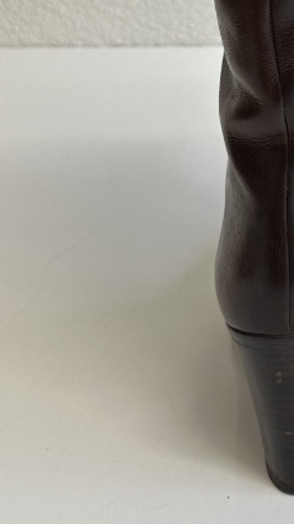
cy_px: -83
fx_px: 1040
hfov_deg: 15.3
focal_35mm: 75
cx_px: 394
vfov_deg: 25.7
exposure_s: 1/100
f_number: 1.8
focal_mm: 6.9
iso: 100
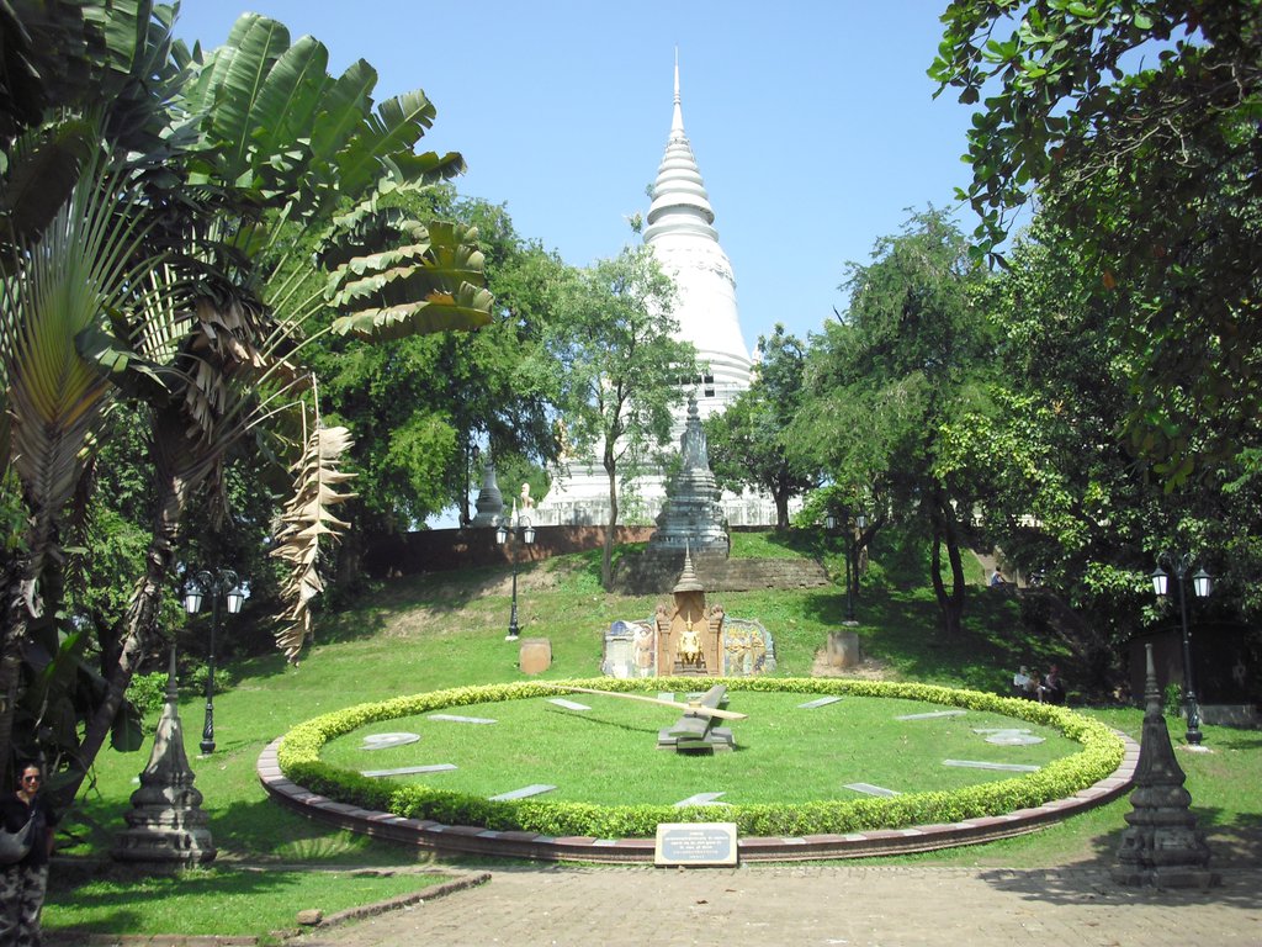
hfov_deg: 49.0
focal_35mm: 38
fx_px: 1385
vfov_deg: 37.7
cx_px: 631
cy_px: 474
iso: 100
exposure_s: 1/125
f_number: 8
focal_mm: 6.2
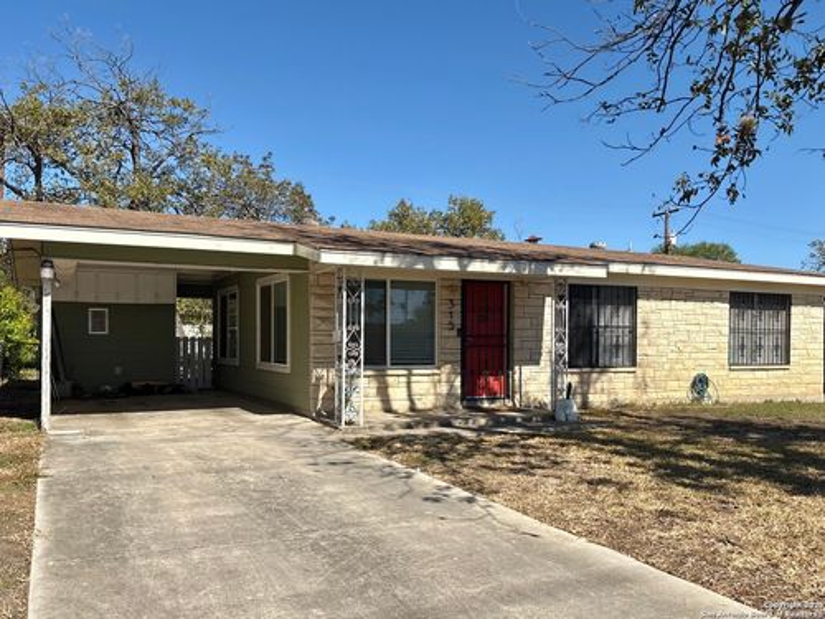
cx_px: 412
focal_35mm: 26
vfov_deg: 53.1
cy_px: 310
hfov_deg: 67.3
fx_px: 620
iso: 64
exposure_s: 1/1706
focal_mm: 5.96
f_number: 1.6
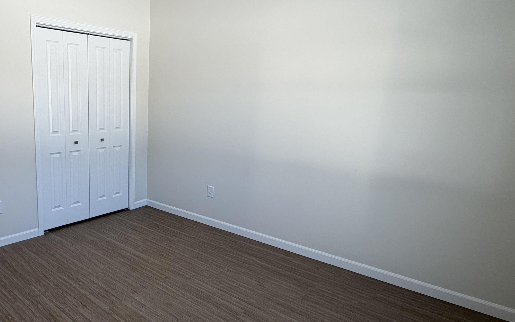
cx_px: 120
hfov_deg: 67.3
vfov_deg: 49.3
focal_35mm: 25
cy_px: 160
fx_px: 351
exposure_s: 1/121
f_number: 2.2
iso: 64
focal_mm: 2.22
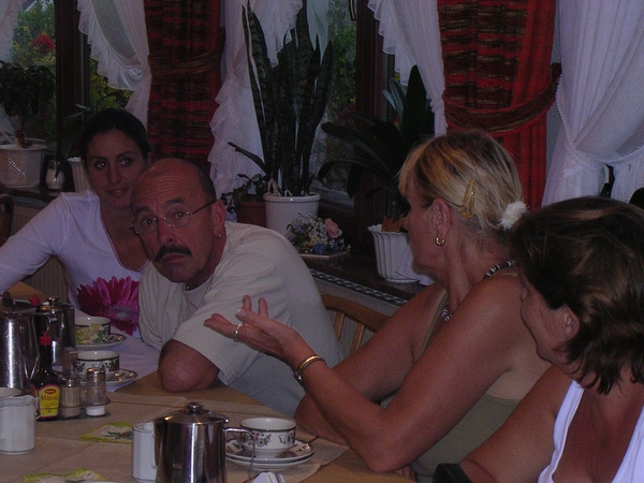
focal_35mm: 115
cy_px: 242
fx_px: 2139
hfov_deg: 17.1
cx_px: 322
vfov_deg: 12.9
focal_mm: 17.4
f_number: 4.9
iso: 400
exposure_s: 1/60.1
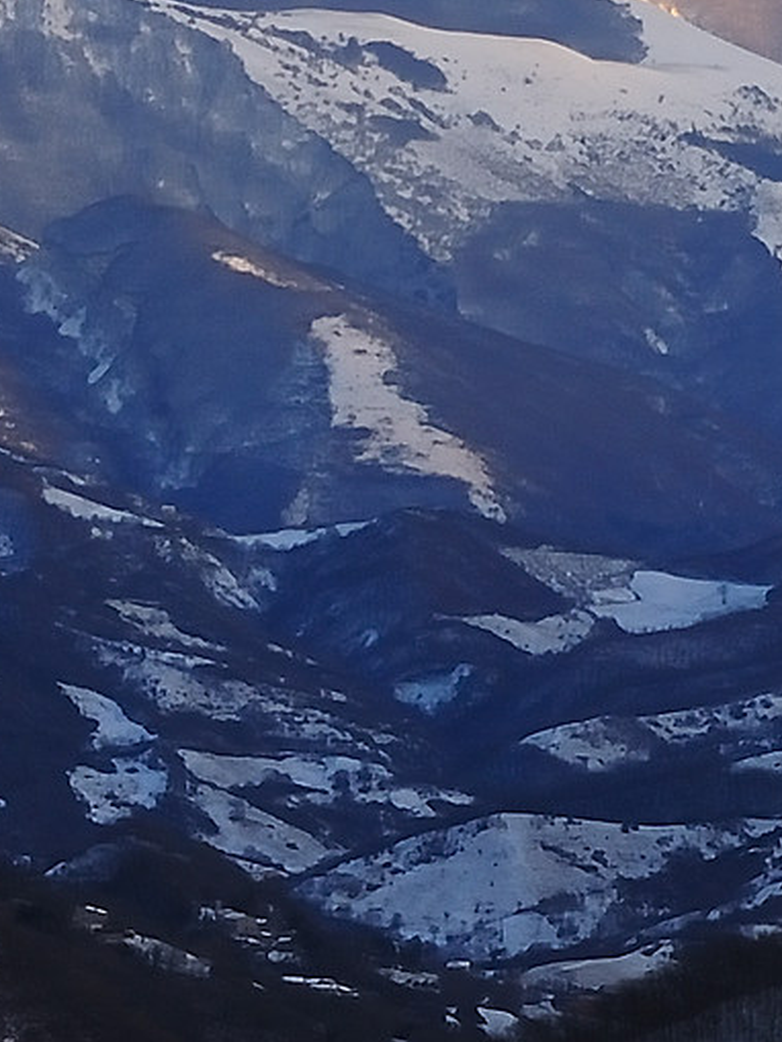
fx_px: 11238
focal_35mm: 373
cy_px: 156
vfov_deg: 5.3
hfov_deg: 4.0
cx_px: 493
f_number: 7.1
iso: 200
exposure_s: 1/160
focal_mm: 55
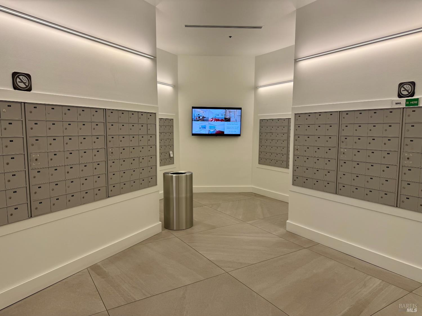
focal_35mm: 24
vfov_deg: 56.8
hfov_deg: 71.6
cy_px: 158
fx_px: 293
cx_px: 211
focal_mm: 6.76
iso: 50
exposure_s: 1/125
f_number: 1.78
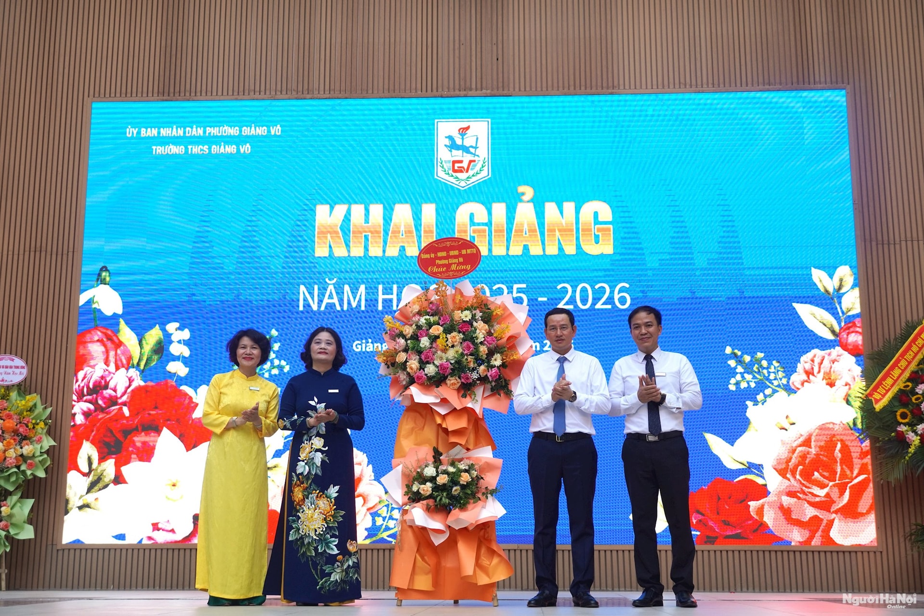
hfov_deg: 41.1
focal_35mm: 48
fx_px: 1232
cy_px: 308
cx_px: 462
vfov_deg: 28.1
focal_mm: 32
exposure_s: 1/160
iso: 200
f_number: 4.5
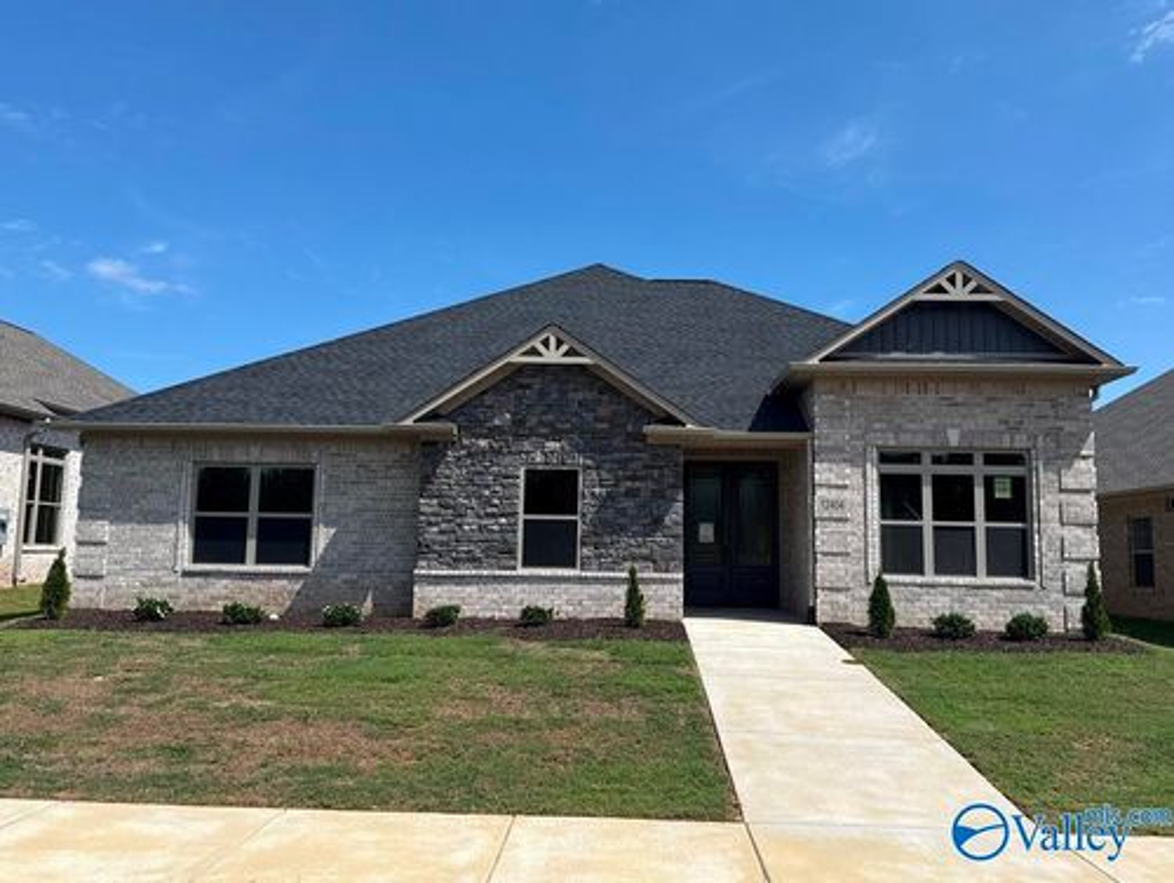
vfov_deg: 56.9
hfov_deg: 71.5
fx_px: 815
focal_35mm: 24
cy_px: 442
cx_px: 587
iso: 80
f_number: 1.78
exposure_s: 1/4673
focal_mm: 6.76
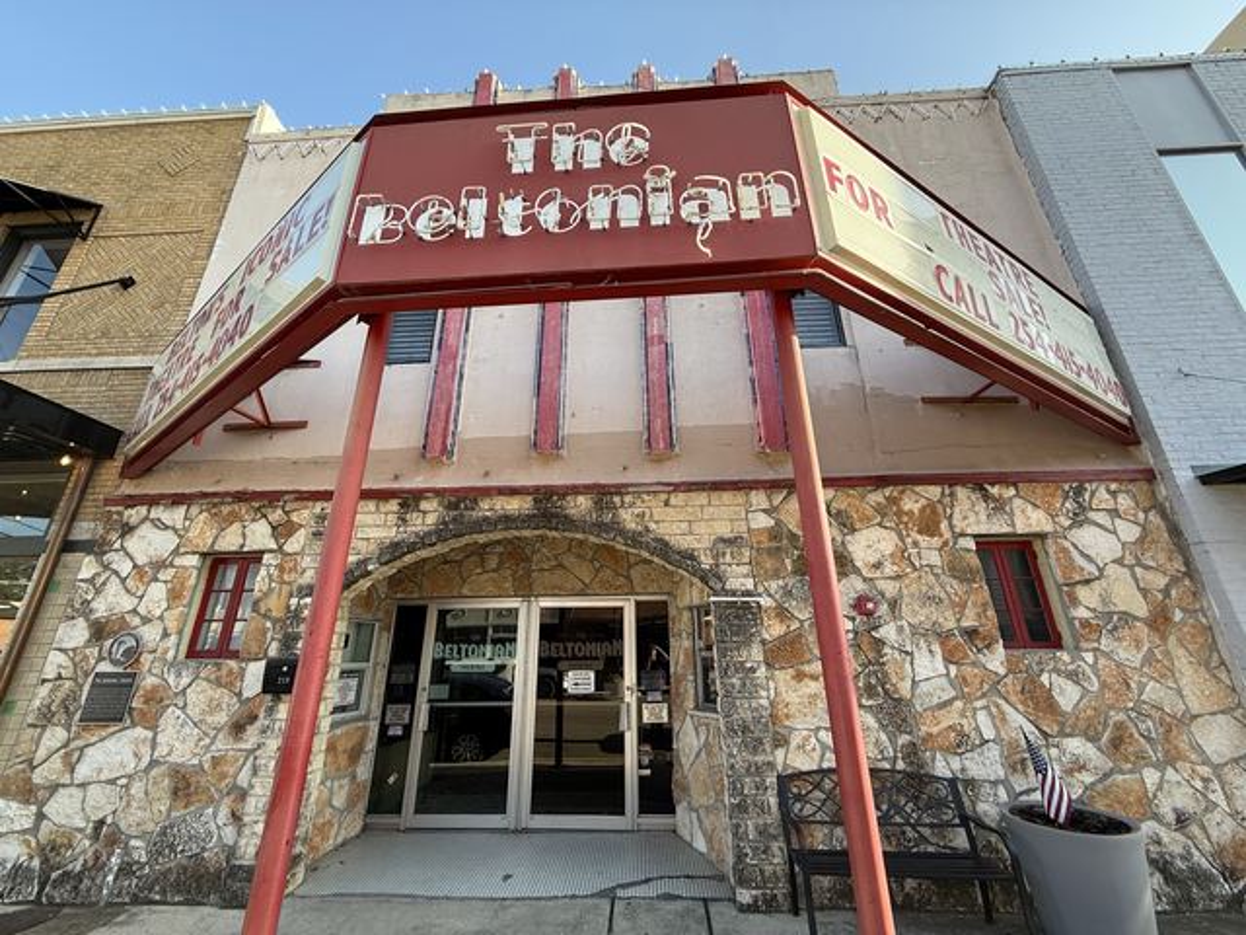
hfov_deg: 102.1
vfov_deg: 85.7
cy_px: 468
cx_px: 623
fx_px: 504
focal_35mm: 14
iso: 50
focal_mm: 2.22
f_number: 2.2
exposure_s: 1/267
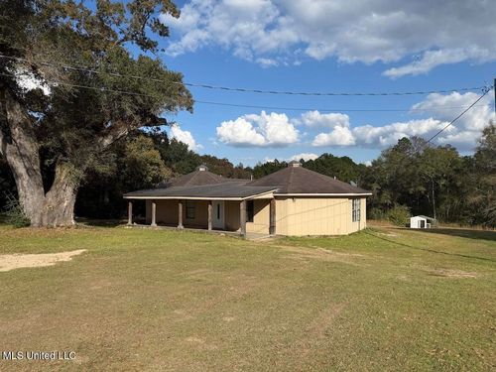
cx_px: 248
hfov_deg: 71.6
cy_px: 186
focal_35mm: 24
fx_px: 344
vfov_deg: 56.8
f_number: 1.78
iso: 80
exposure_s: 1/5319
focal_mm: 6.76
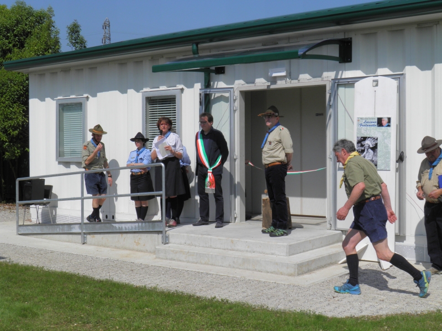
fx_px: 626
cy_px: 166
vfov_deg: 29.7
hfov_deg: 38.9
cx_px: 221
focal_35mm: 49
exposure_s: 1/800
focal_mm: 8.9
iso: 50
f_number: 5.5
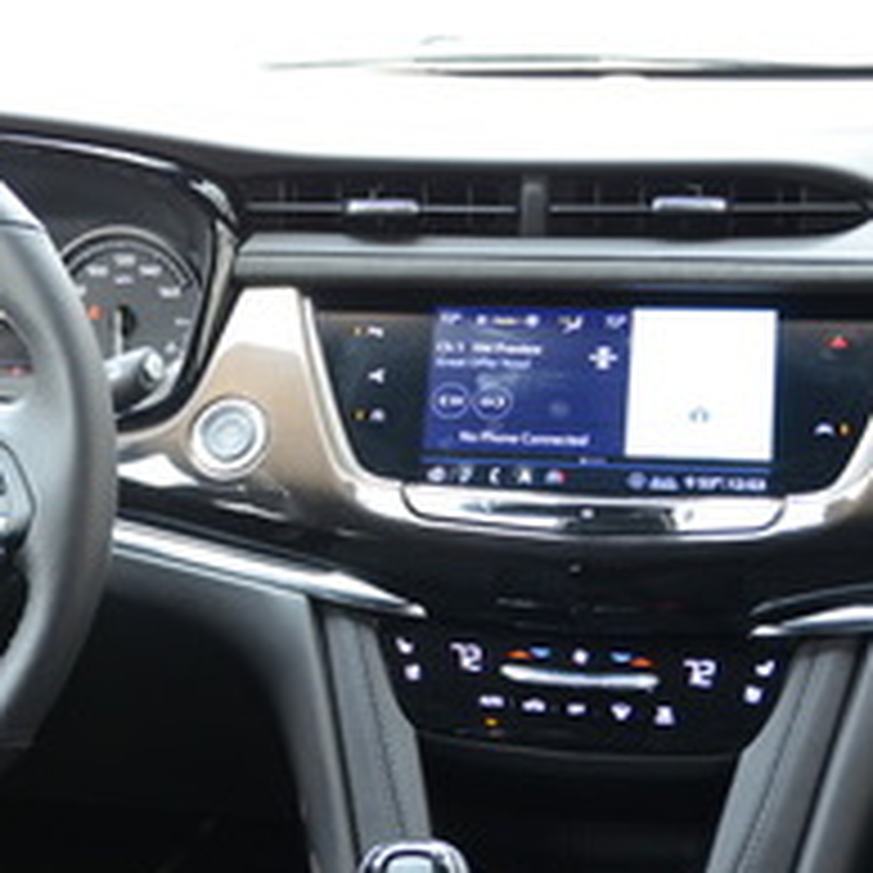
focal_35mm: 71
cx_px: 126
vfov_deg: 24.3
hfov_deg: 23.8
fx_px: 2022
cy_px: 556
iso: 800
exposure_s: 1/50
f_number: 4
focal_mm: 27
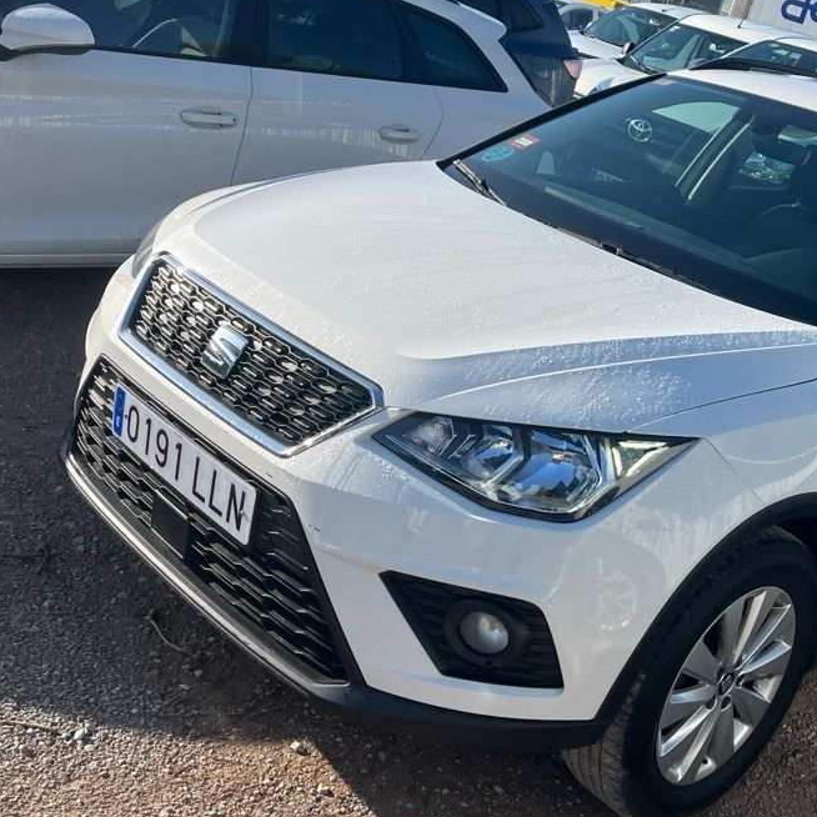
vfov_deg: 37.4
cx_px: 622
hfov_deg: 36.6
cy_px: 325
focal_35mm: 45
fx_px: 1202
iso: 50
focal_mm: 5.1
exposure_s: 1/2571
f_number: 1.6
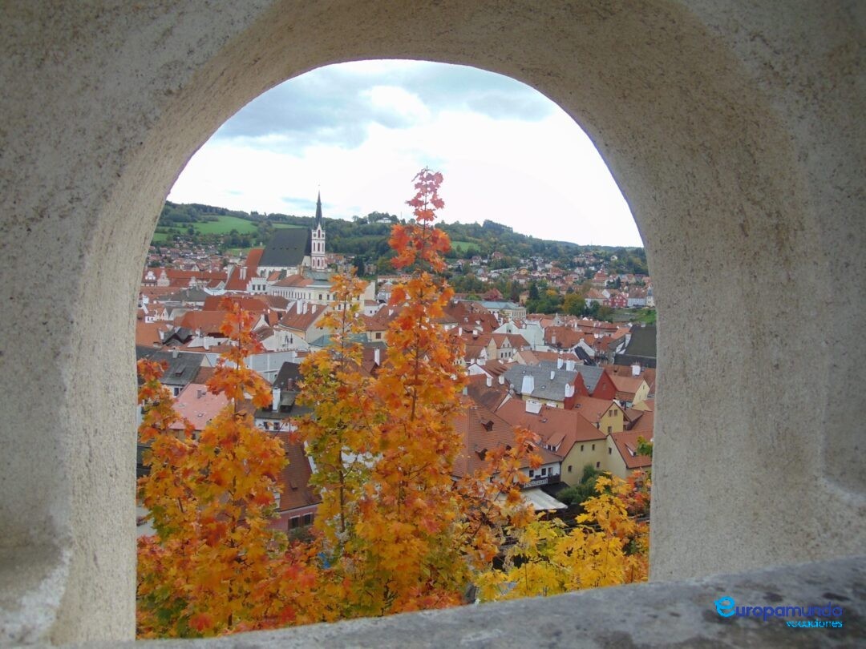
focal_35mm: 25
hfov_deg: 69.4
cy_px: 324
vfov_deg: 54.9
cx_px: 433
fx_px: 625
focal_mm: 4.5
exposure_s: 1/320
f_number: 3
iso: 80
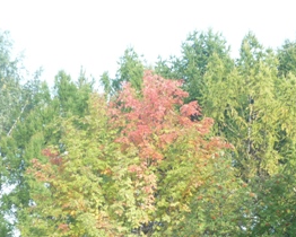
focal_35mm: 93
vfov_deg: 16.5
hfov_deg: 20.6
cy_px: 171
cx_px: 163
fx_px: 815
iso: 100
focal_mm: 8.4
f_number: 3.2
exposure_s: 1/100
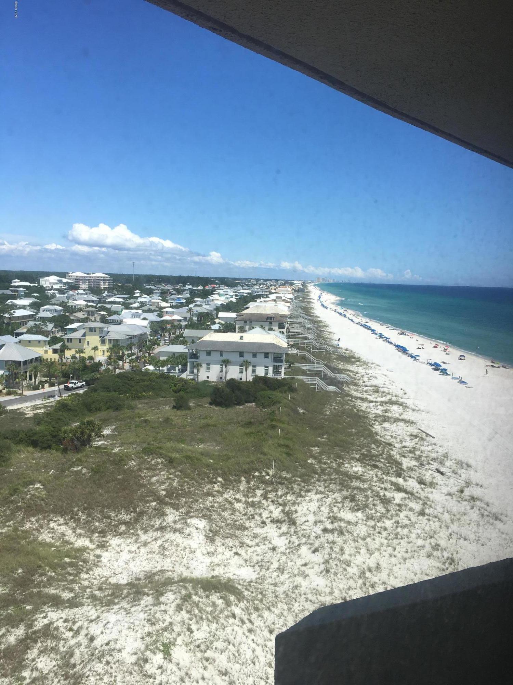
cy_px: 342
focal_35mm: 29
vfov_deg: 61.7
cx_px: 256
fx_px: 573
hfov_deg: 48.2
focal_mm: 4.15
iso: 25
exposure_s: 1/793
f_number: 2.2
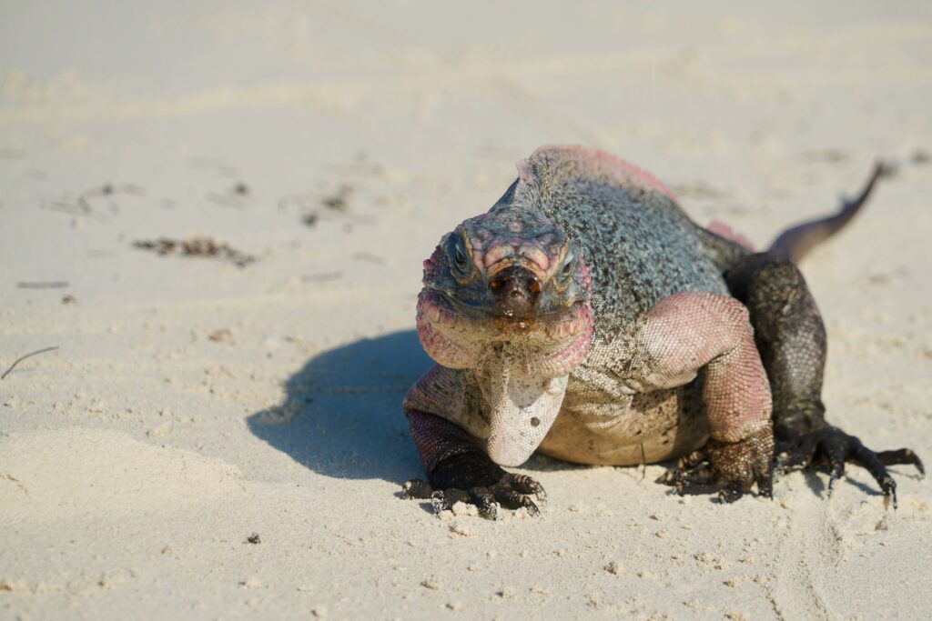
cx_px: 466
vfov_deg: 5.7
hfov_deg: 8.6
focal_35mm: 240
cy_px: 310
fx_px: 6214
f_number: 9
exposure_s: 1/500
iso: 100
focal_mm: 240
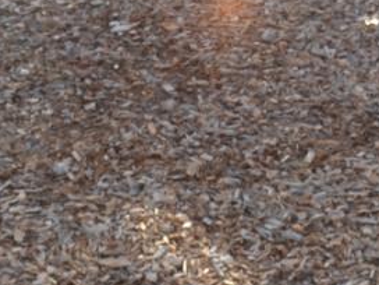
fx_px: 2376
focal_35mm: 217
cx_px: 465
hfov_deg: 9.0
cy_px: -506
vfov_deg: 6.4
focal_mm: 20
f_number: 9
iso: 100
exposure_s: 1/200
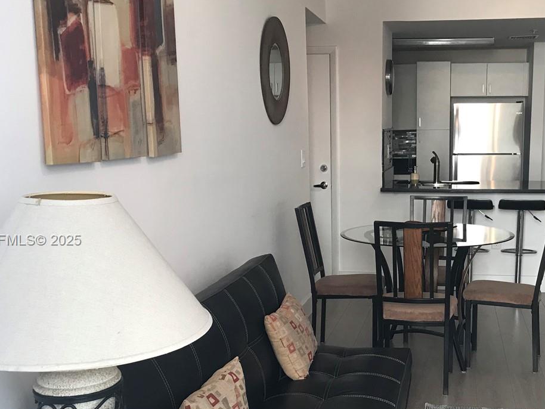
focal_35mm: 49
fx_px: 772
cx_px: 372
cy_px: 241
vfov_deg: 29.6
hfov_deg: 38.4
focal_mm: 3.99
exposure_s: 1/40
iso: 25
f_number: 1.8
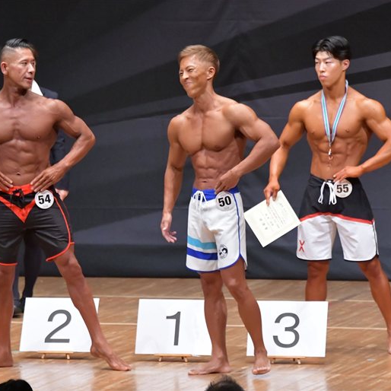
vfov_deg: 5.1
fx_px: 4422
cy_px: 196
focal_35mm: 346
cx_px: 152
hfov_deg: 5.1
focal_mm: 180
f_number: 5.6
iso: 8000
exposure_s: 1/400
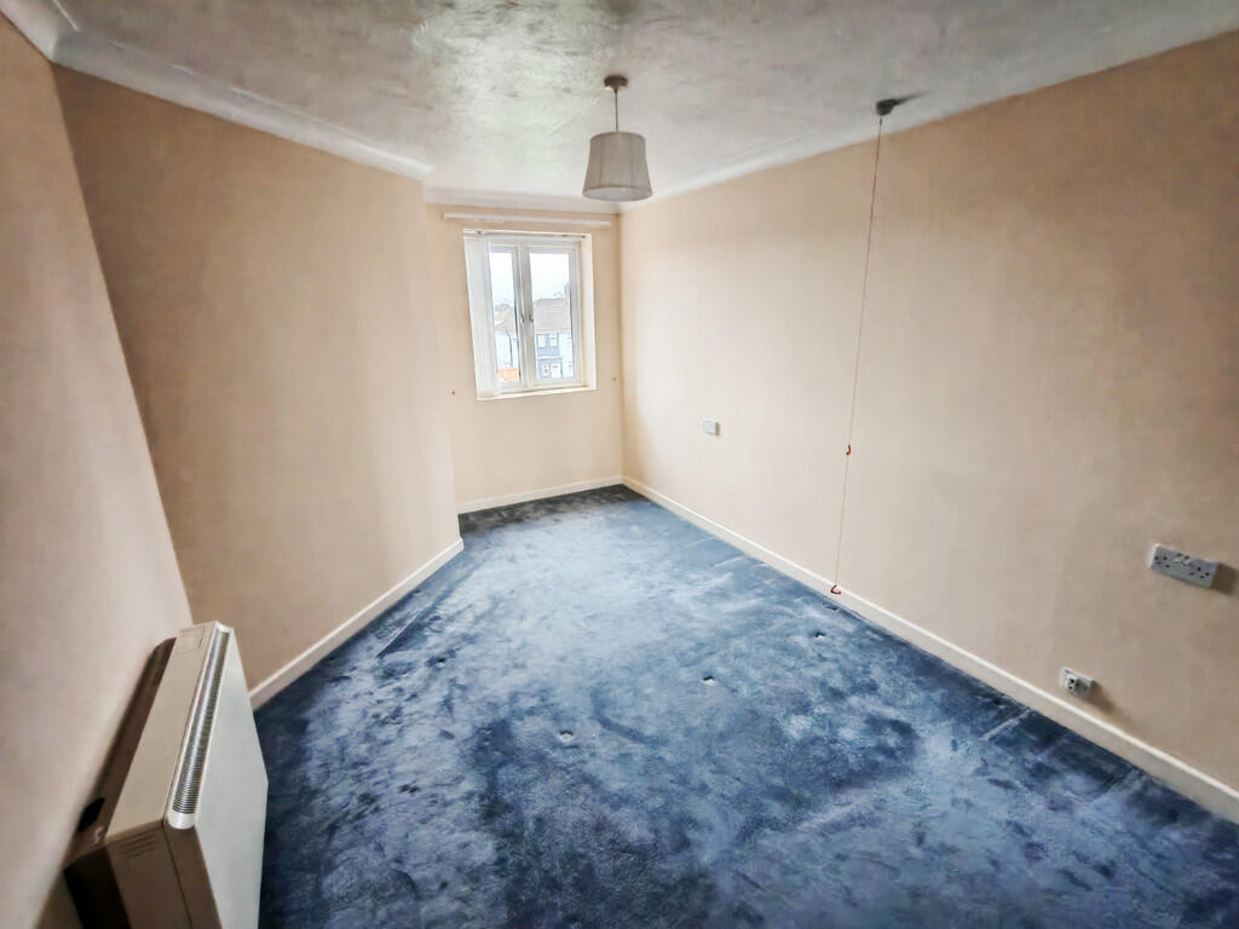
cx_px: 620
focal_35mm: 16
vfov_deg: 78.1
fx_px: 573
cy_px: 464
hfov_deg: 94.5
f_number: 2.2
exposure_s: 1/14
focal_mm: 2
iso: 500
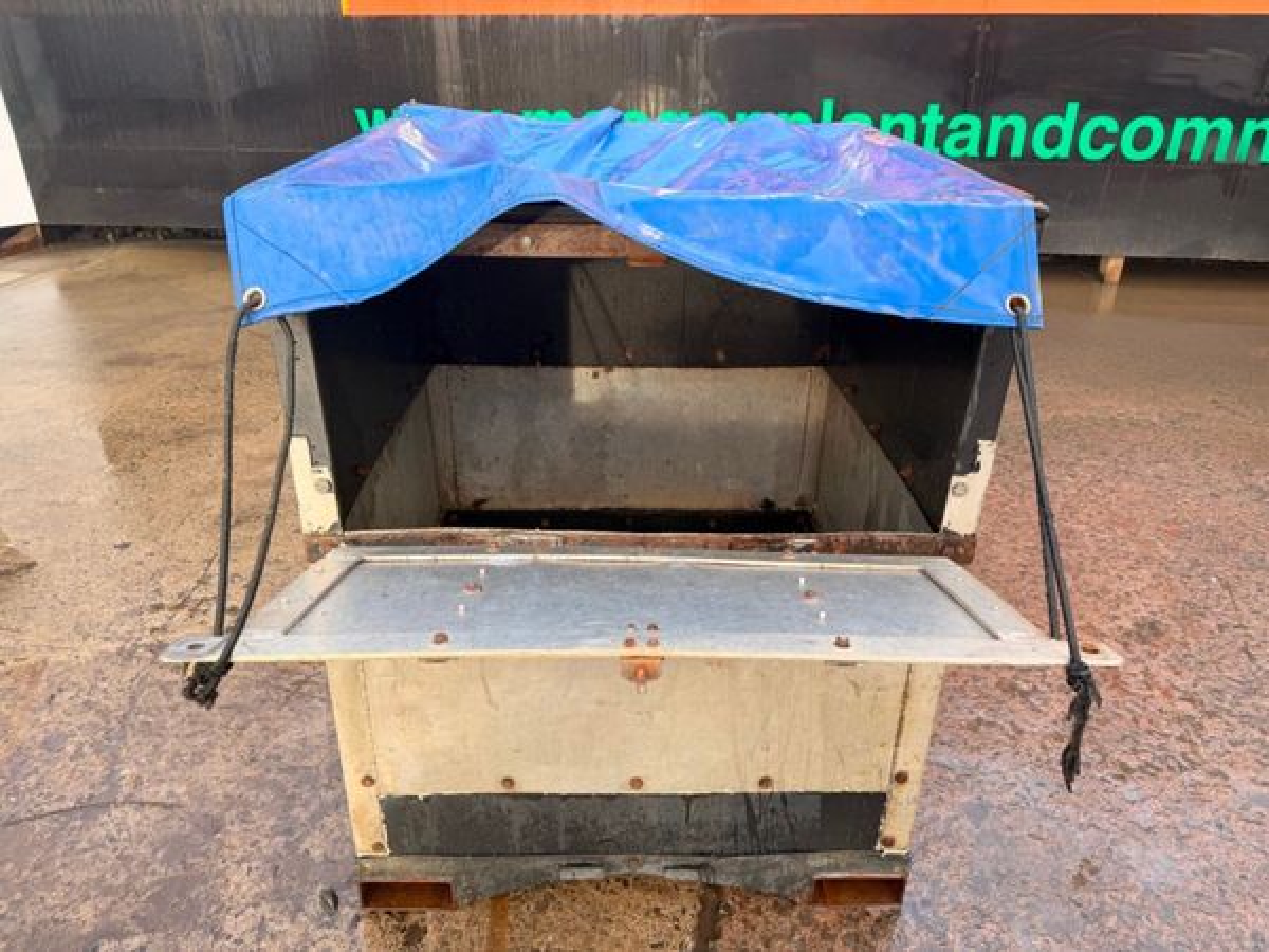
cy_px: 476
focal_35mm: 24
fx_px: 880
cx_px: 634
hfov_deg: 71.6
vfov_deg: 56.8
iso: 64
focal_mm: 6.76
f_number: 1.78
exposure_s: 1/224
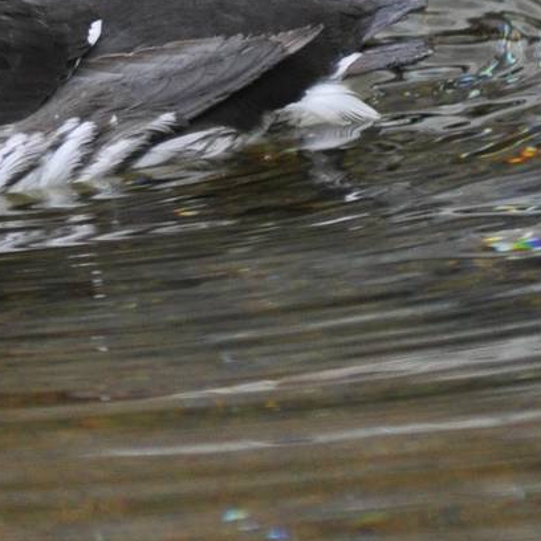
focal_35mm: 848
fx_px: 14994
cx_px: -335
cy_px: -97
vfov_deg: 2.1
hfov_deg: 2.1
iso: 800
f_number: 4.5
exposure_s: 1/800
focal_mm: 170
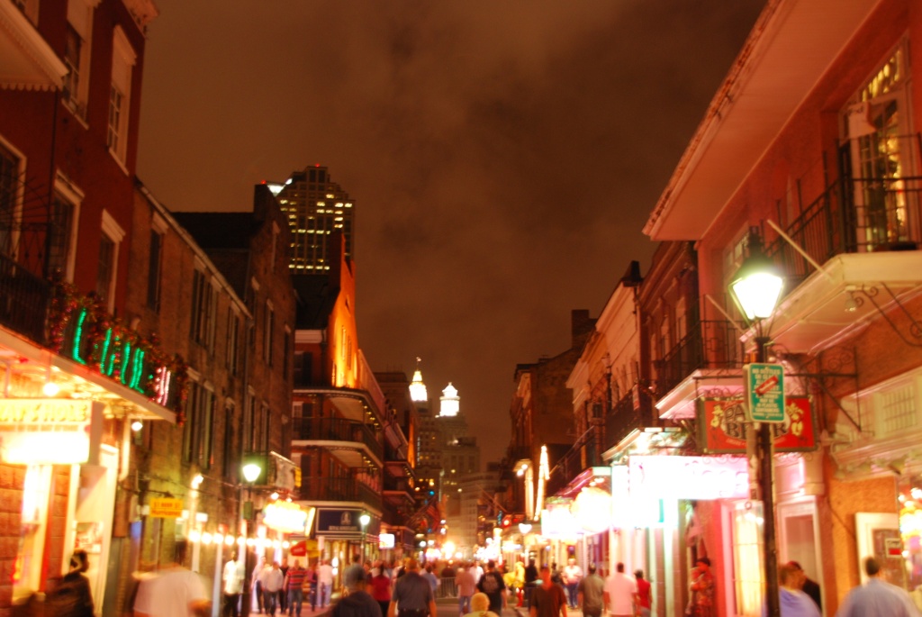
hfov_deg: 44.9
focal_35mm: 44
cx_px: 461
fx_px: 1115
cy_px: 308
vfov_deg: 30.9
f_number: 4.5
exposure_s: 1/2.5
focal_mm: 29
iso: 400
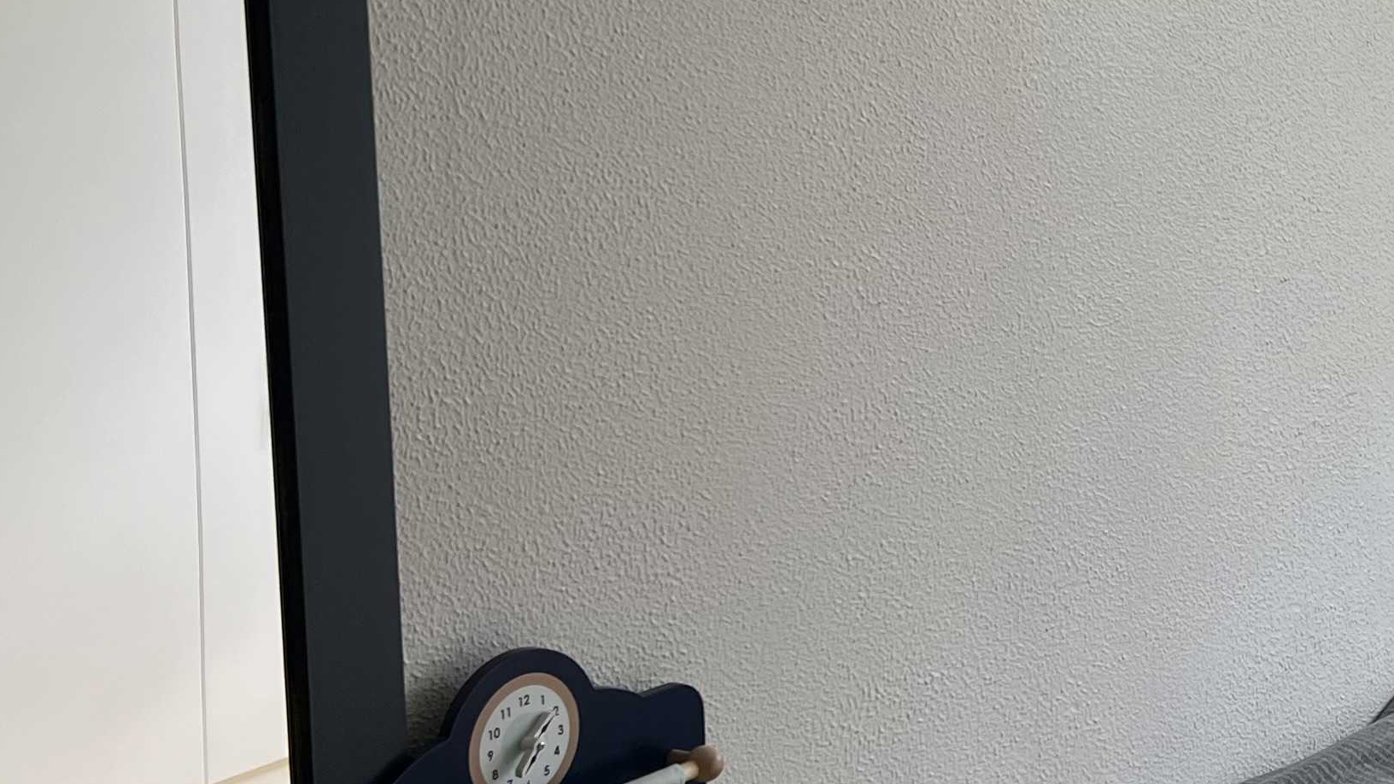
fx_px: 2587
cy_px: 182
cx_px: 1648
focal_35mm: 70
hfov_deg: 26.9
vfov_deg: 17.1
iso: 32
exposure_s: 1/121
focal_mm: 5.7
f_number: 1.5
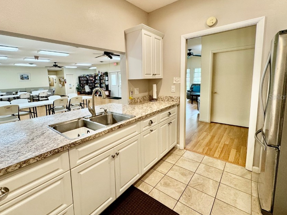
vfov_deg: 74.5
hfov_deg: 90.6
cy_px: 97
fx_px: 141
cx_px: 126
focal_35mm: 17
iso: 200
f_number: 2.2
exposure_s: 1/120
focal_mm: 2.22
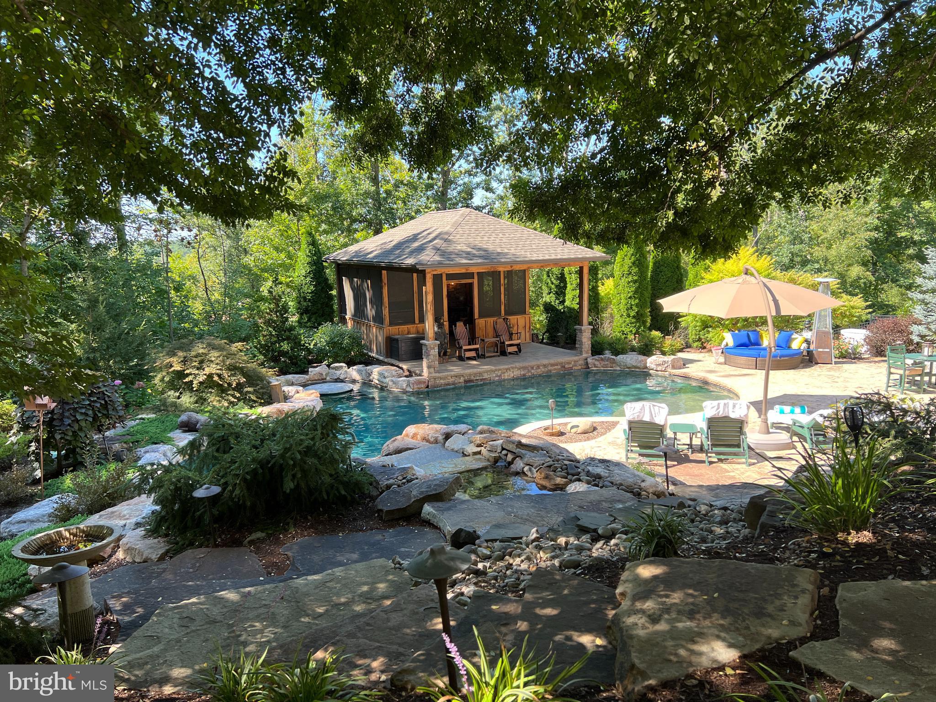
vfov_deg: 53.1
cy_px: 351
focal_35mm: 26
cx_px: 468
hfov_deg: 67.3
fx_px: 703
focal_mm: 5.7
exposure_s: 1/413
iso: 50
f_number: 1.5
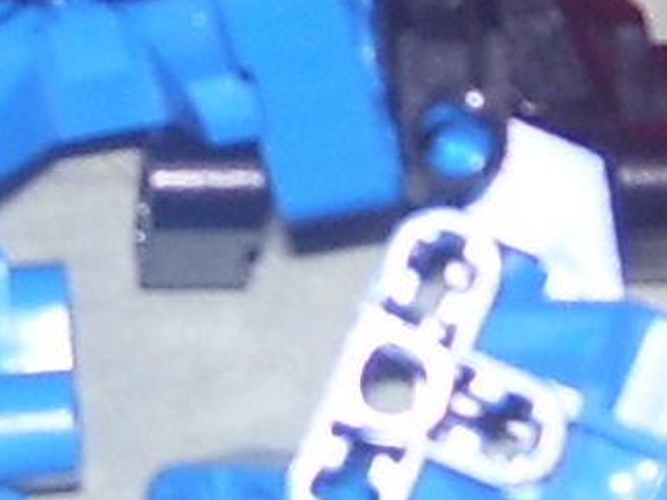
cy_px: -74
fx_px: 4933
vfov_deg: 5.8
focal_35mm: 256
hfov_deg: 7.6
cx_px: -309
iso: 80
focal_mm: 6
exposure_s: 1/60
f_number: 2.7
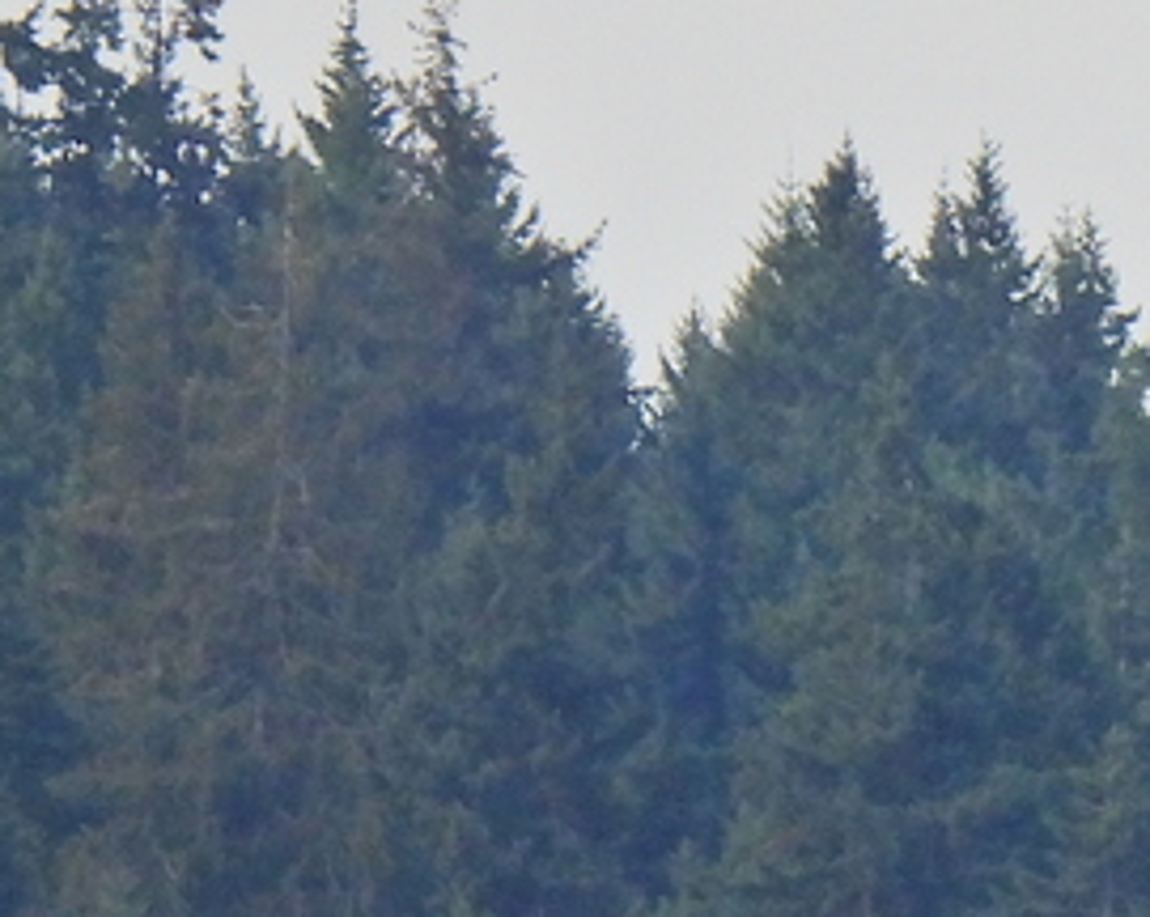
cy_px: 1469
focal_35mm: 3695
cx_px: 1867
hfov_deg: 0.5
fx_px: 125580
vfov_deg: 0.4
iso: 250
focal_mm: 143
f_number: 5.6
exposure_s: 1/500
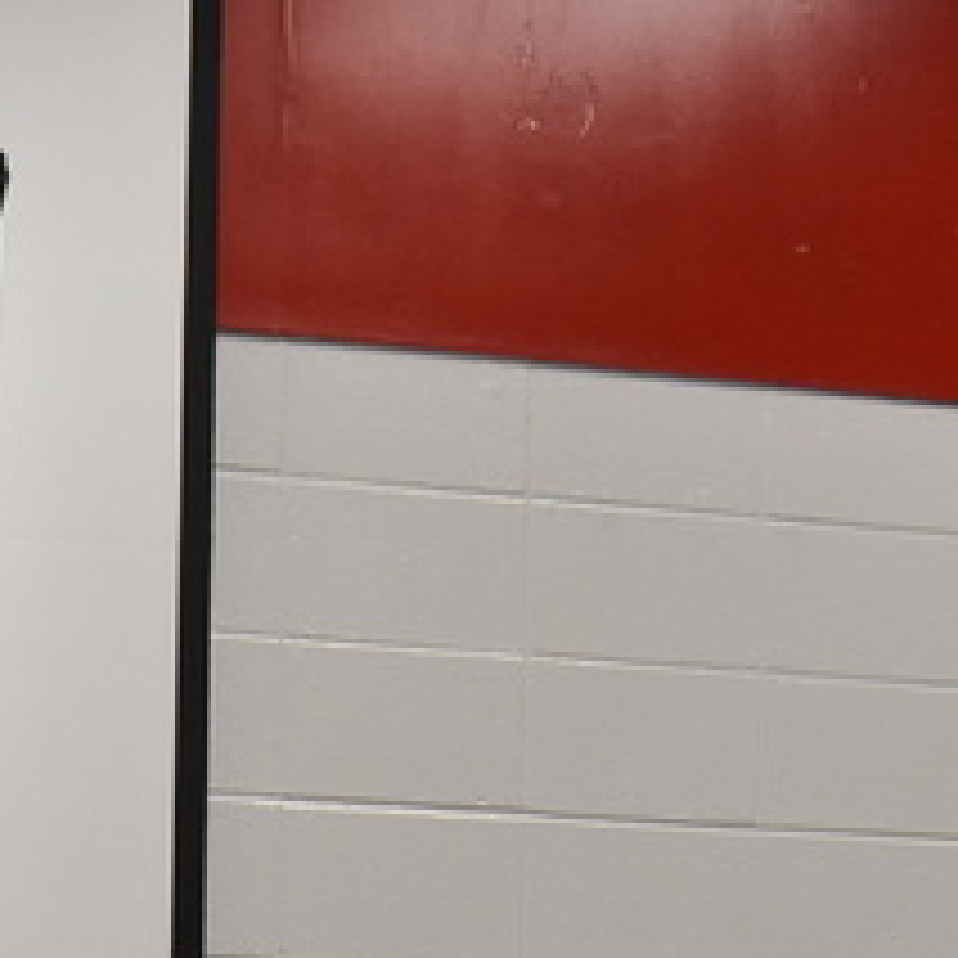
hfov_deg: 6.6
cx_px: -405
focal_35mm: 264
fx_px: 8253
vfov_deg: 6.6
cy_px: 1057
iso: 2800
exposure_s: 1/100
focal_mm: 55
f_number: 7.1
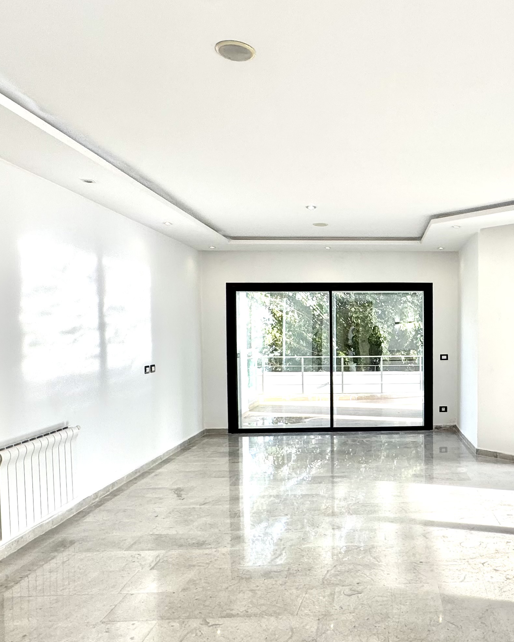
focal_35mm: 28
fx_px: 533
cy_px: 352
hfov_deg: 48.8
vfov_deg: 62.1
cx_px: 407
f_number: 2.2
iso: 40
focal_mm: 2.22
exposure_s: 1/233
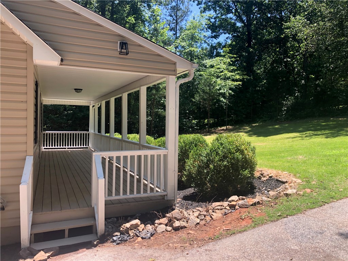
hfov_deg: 63.4
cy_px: 130
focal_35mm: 28
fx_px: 281
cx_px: 174
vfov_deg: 49.7
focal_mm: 3.99
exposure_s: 1/437
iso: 20
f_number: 1.8
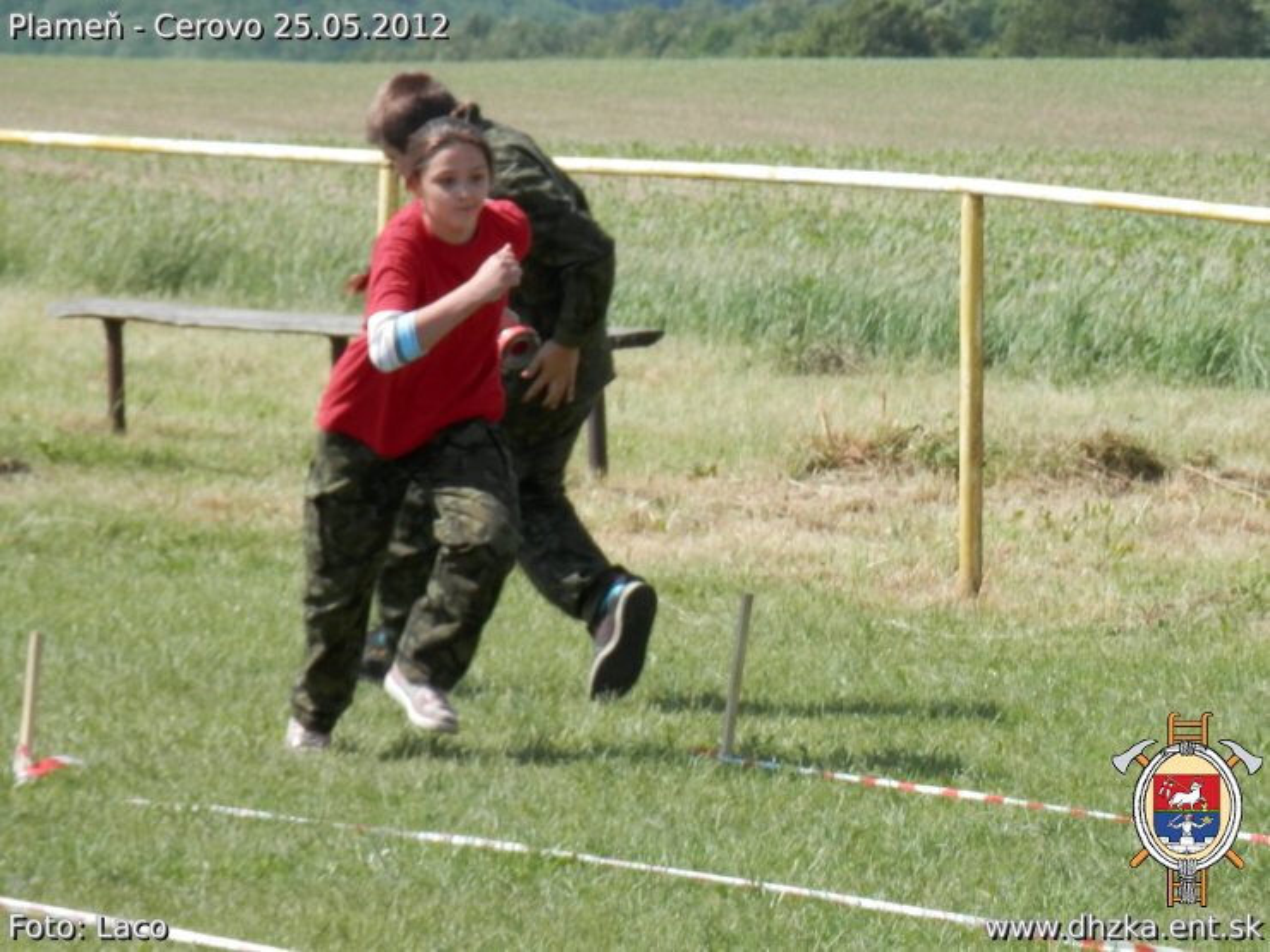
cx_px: 635
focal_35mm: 248
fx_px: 9099
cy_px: 476
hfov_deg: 8.0
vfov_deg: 6.0
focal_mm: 44.4
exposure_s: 1/200
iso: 80
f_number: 6.2
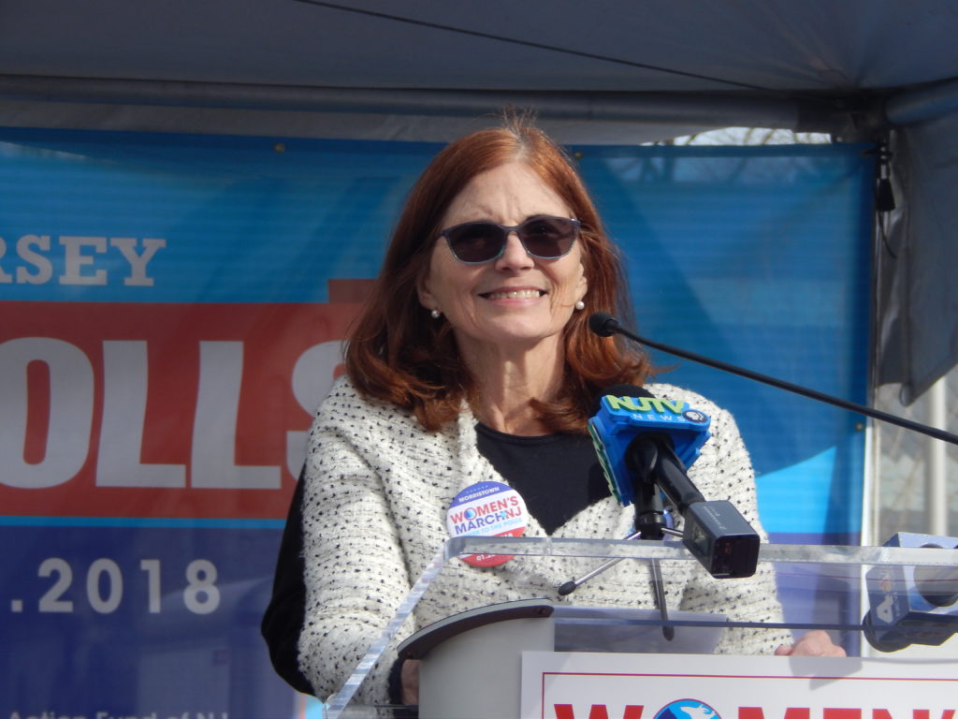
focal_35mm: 234
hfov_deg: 8.5
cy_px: 360
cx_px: 479
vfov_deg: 6.4
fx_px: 6476
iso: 125
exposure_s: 1/400
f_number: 5.6
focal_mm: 41.7
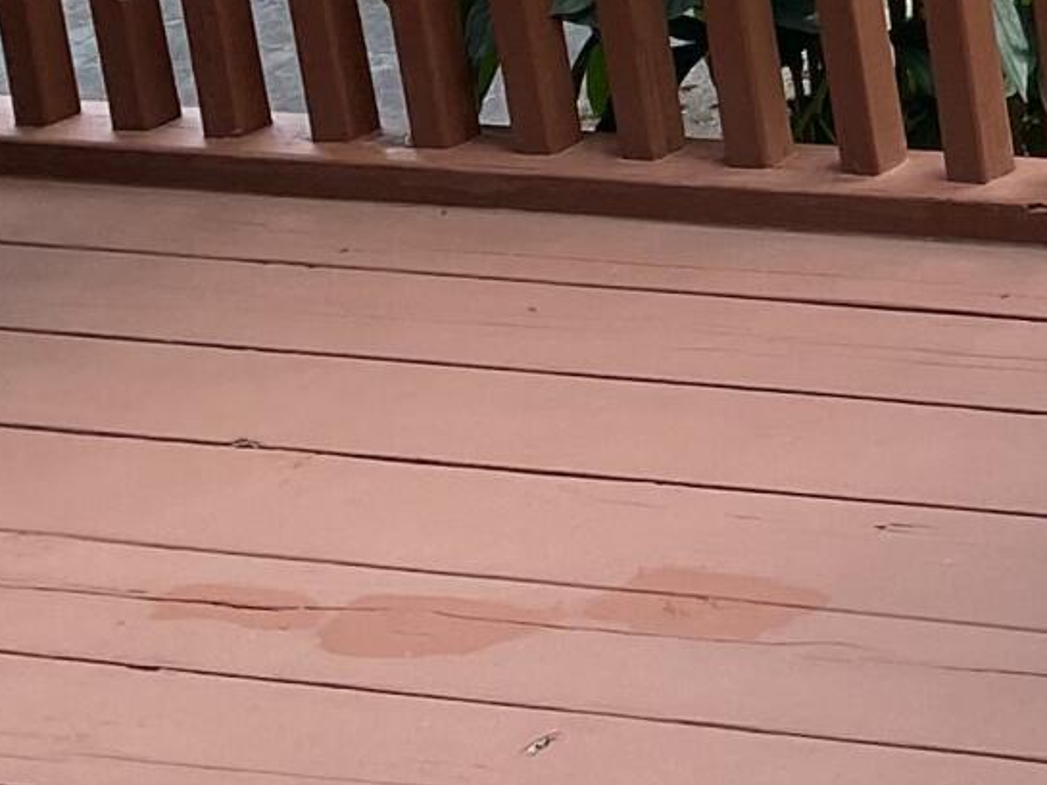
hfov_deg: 11.2
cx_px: 2622
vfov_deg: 9.8
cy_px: -645
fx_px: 4326
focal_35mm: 143
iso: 32
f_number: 1.8
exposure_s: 1/711
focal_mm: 4.25
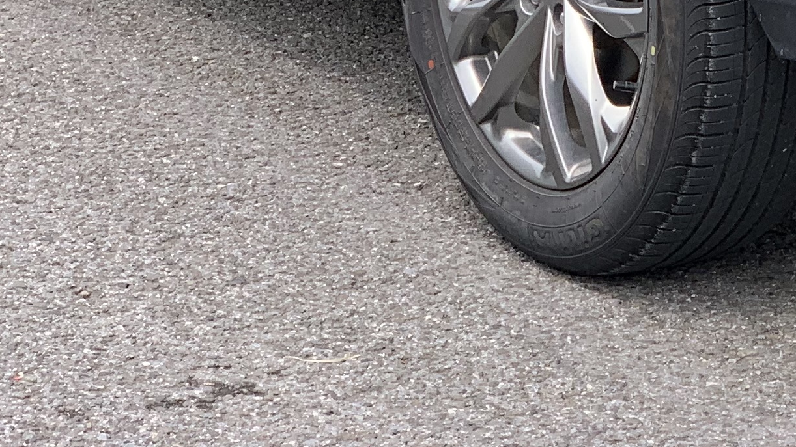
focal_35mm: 187
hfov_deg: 11.4
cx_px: 832
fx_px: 3946
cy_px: -469
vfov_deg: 6.3
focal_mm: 6
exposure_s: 1/406
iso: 16
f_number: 2.4
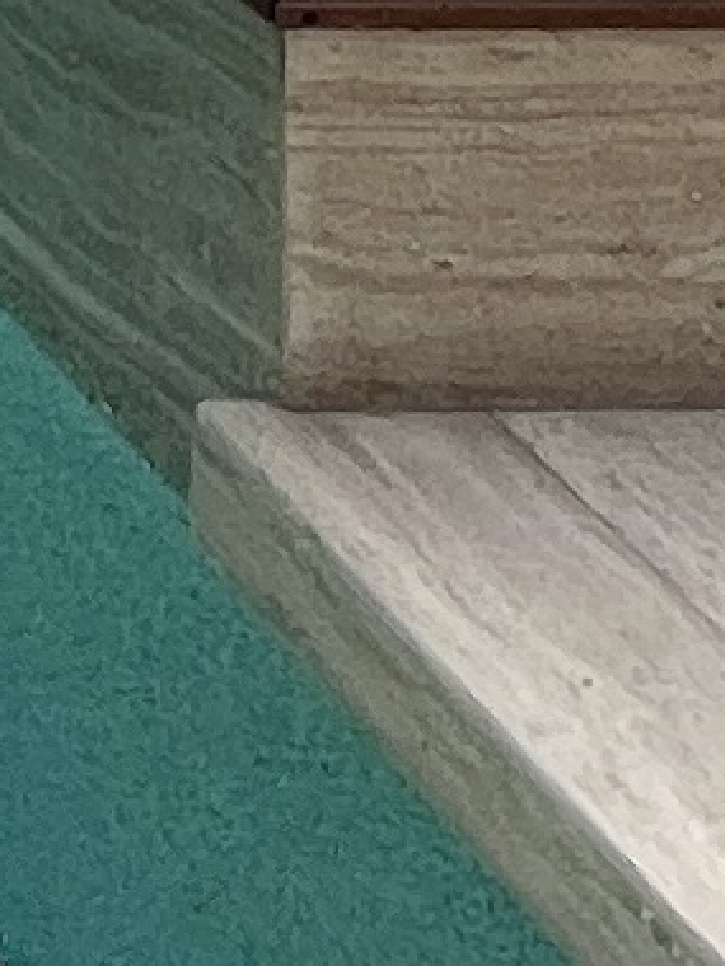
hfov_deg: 7.8
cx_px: -2007
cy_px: -1935
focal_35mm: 138
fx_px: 3854
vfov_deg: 10.3
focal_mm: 1.57
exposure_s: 1/1754
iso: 32
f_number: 1.8
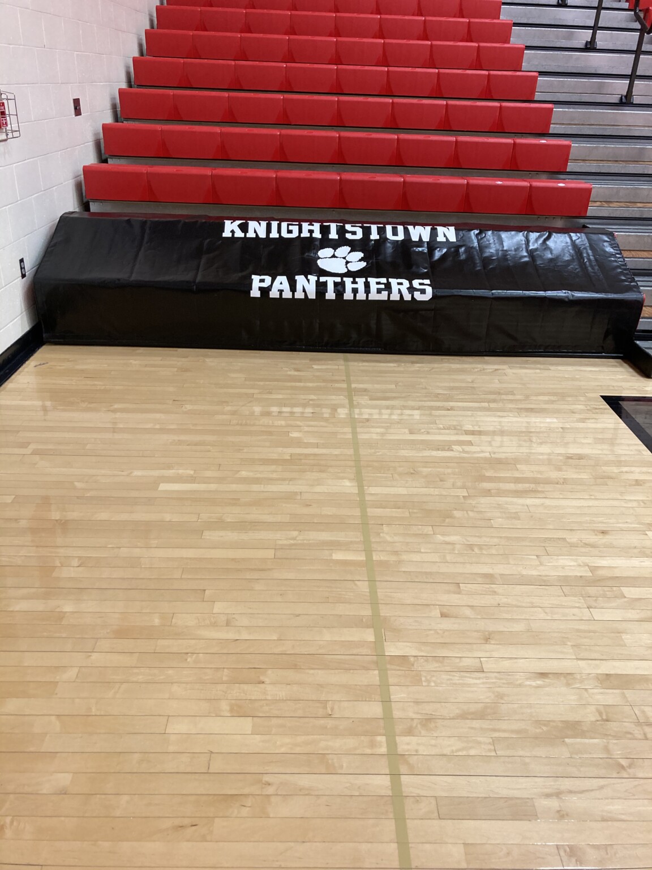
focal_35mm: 28
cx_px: 326
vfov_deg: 63.4
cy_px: 435
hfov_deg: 49.7
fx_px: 703
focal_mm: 3.99
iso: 100
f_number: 1.8
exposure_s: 1/60
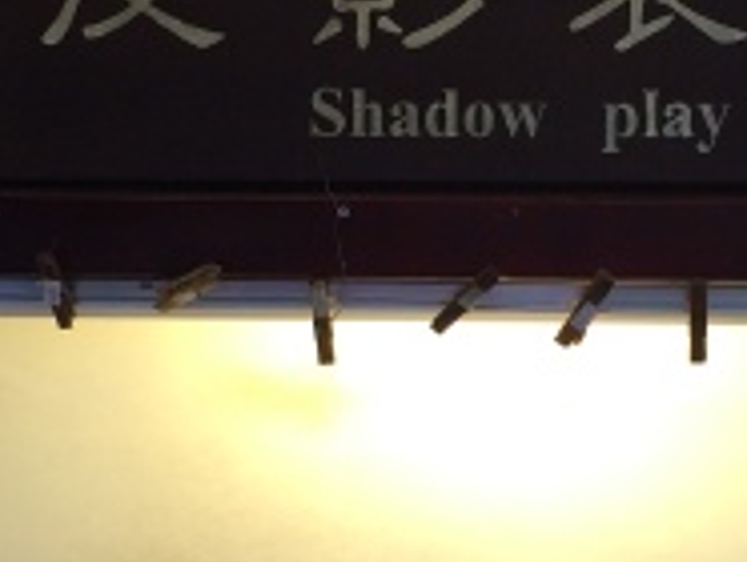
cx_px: 526
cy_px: 307
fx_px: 2355
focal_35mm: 109
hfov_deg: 18.0
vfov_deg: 13.6
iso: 50
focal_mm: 4.15
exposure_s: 1/120
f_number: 2.2
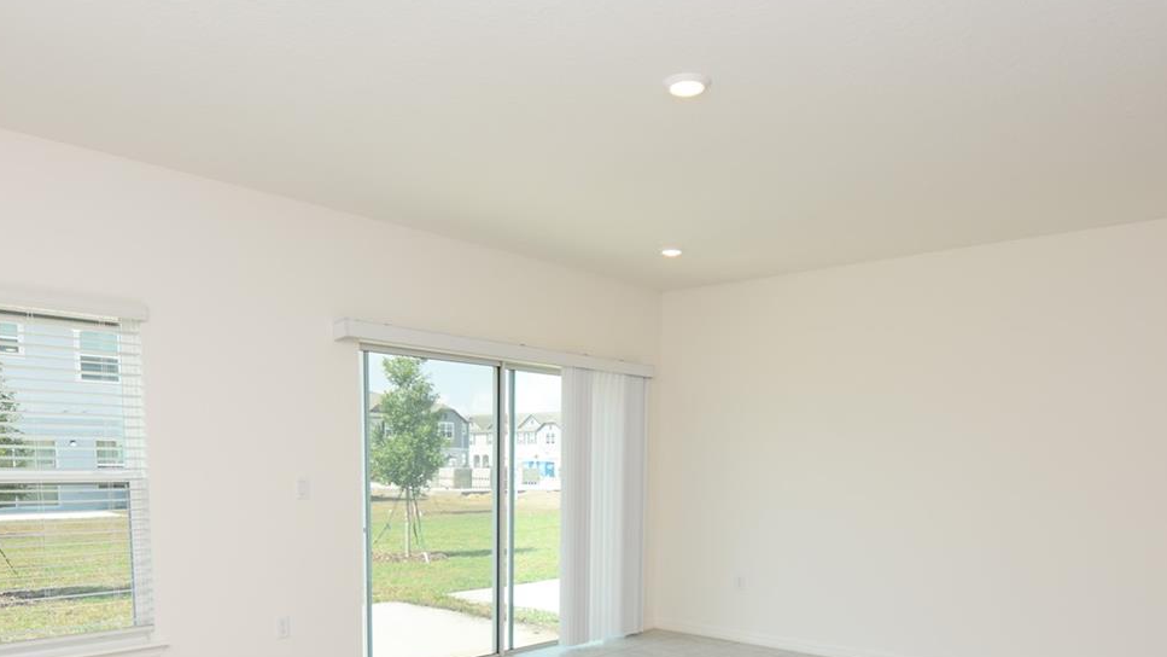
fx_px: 805
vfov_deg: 41.4
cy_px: 574
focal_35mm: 26
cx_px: 547
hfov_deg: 71.8
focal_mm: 10
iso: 110
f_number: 5.6
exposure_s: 1/125
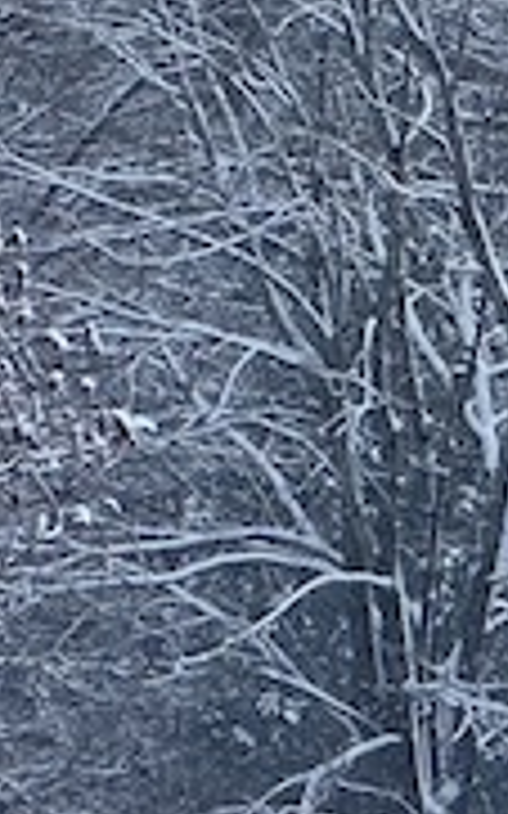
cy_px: -459
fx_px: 11971
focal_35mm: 540
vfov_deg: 3.9
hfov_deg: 2.4
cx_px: 1879
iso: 32
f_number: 2.8
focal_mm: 9
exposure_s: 1/579
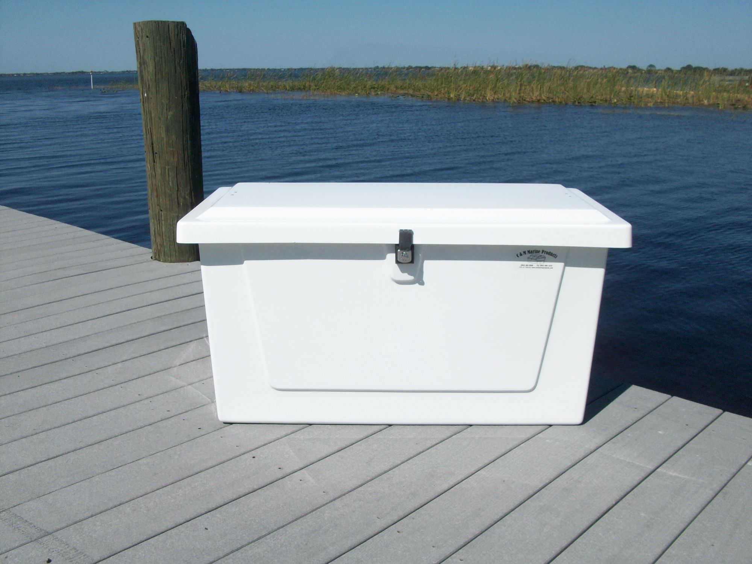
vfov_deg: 41.8
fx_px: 739
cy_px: 282
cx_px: 376
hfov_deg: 54.0
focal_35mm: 34
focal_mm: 5.7
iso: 64
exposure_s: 1/846
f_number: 5.5
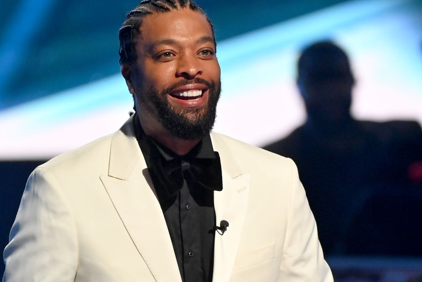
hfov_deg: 2.1
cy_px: 132
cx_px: 187
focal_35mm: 965
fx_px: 11313
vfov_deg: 1.4
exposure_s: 1/200
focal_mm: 500
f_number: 5.6
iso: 3200
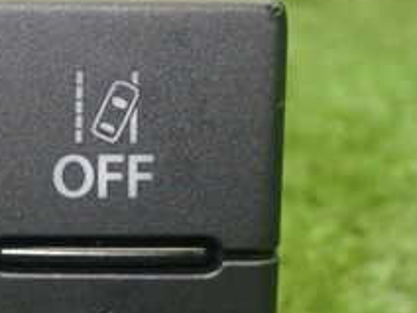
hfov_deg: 12.9
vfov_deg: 9.7
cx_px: 120
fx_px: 1843
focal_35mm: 153
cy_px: 240
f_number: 3.3
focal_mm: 9.65
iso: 800
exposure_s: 1/50
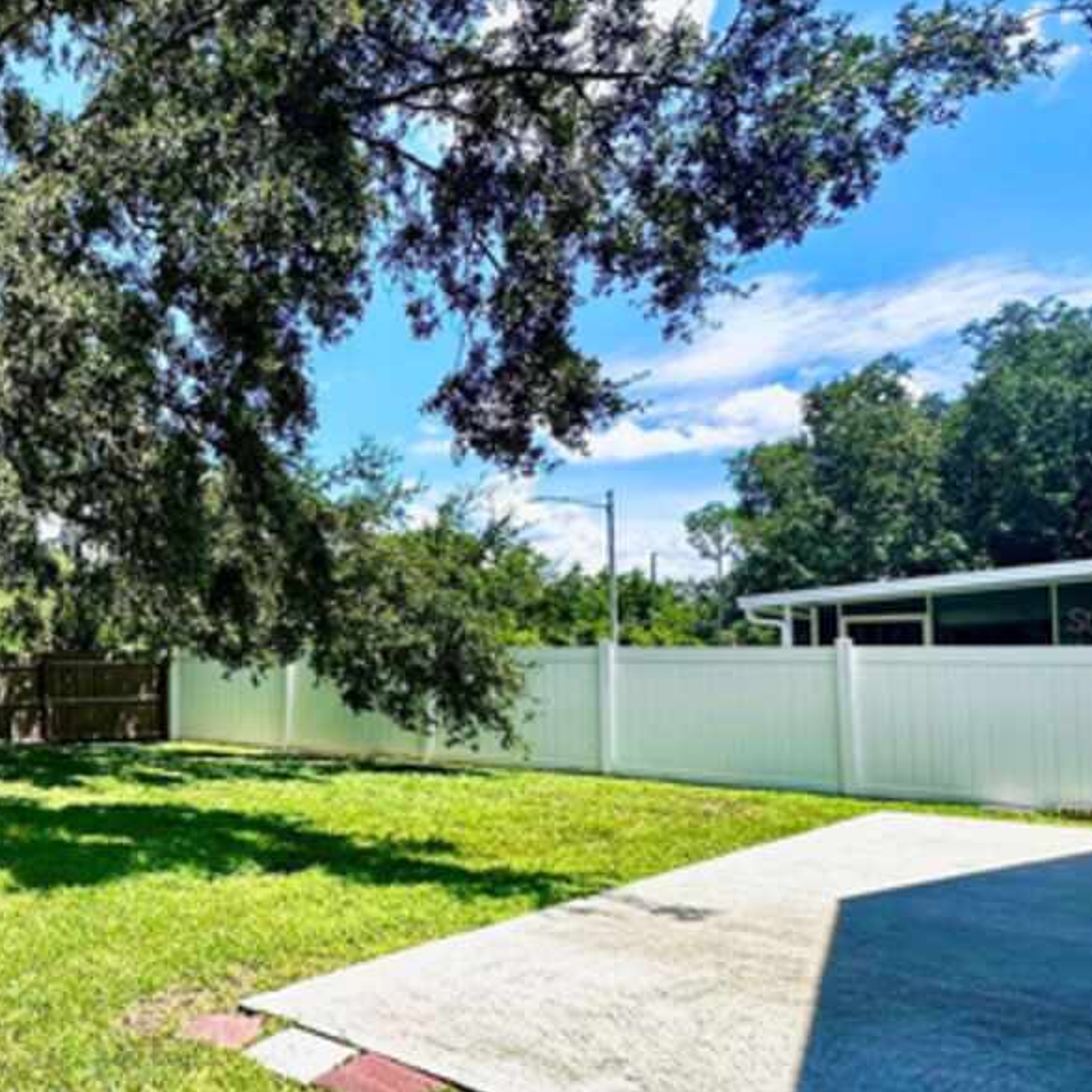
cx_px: 19
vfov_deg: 58.9
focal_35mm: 27
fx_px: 964
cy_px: 619
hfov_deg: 49.2
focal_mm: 2.22
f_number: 2.2
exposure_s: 1/888
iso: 40
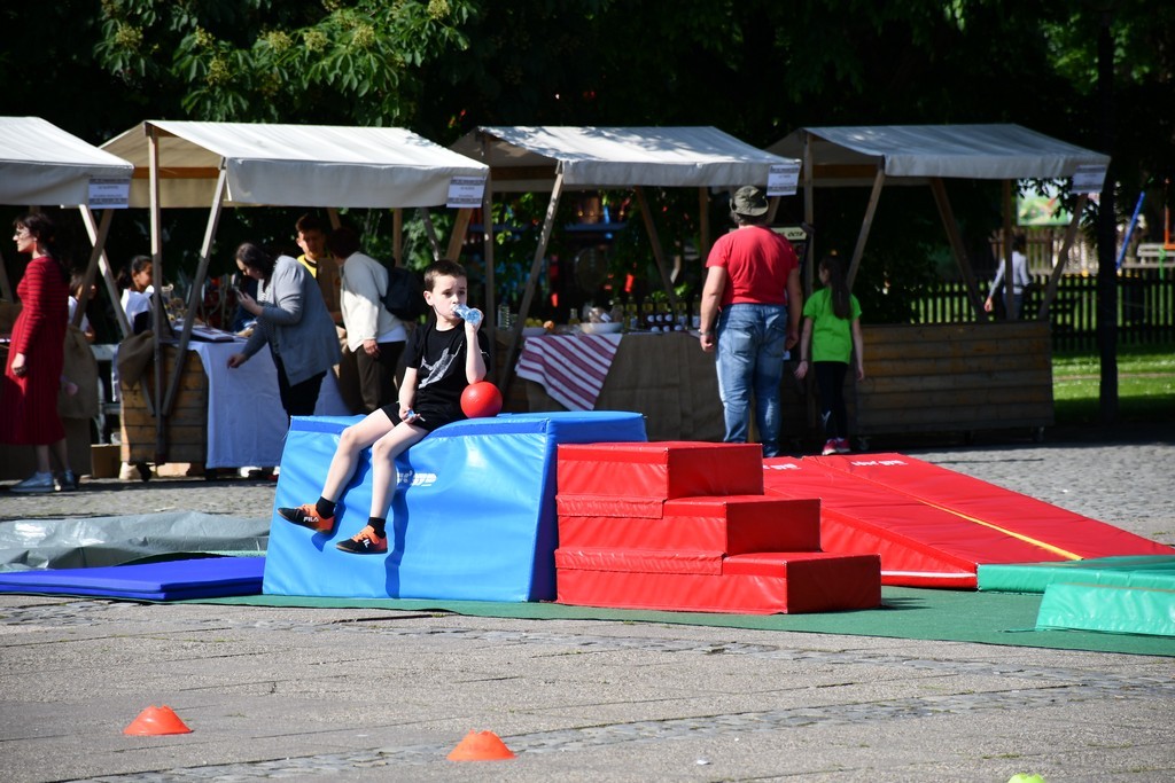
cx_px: 588
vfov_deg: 6.5
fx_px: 6855
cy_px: 392
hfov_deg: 9.8
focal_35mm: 210
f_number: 5.6
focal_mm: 140
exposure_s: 1/1000
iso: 220
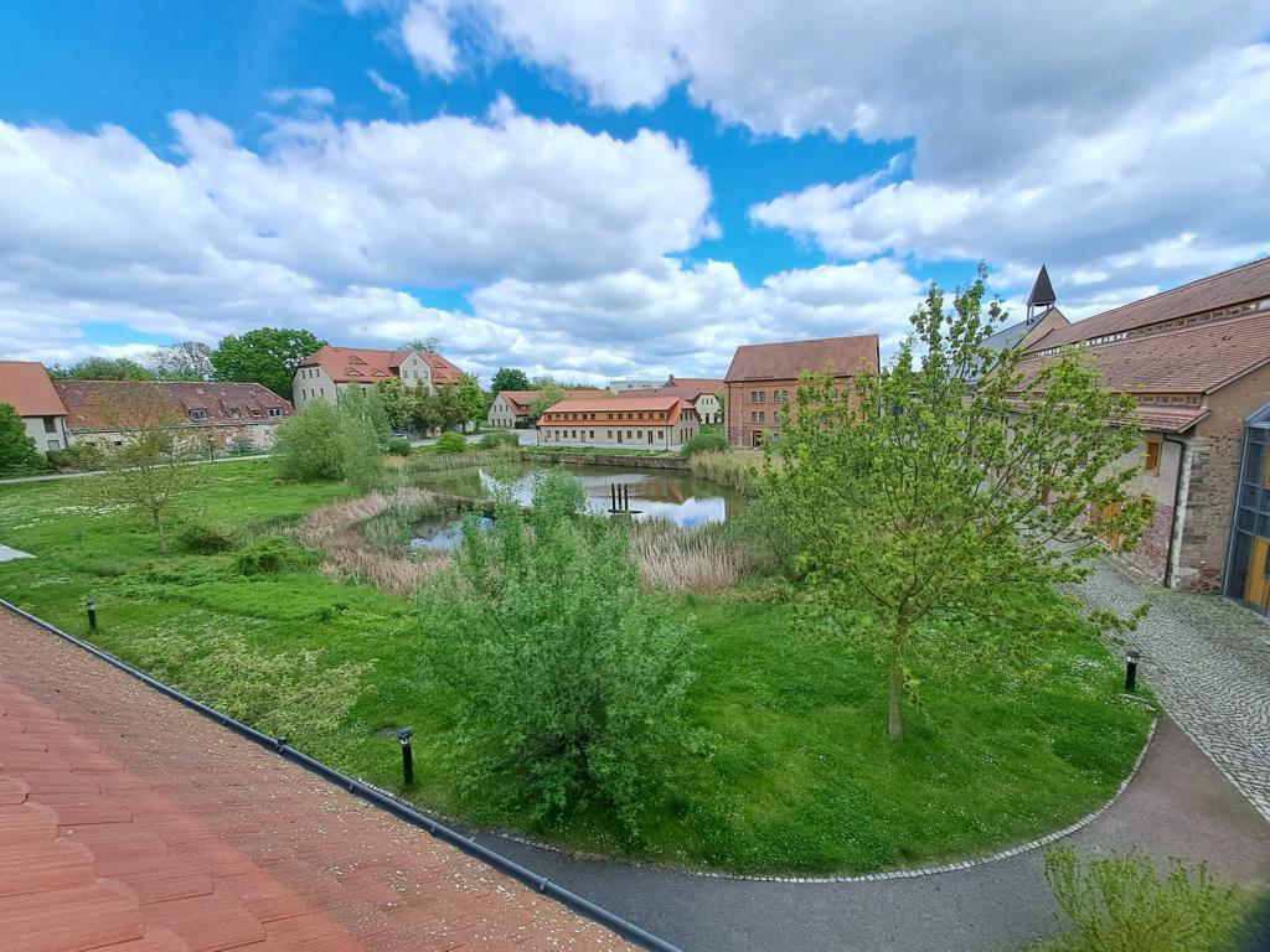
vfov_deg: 89.9
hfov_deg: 106.2
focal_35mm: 13
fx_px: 477
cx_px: 635
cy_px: 476
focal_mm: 1.42
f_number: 2.2
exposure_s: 1/792
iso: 40
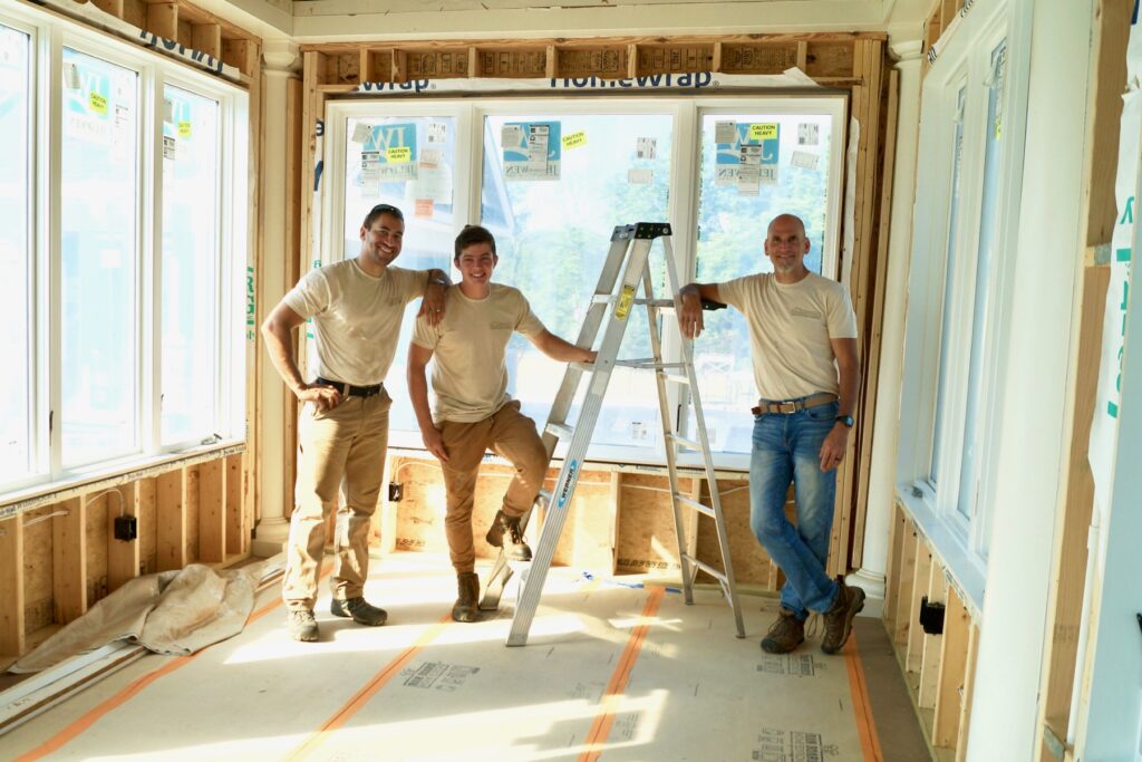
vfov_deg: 43.6
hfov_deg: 61.9
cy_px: 381
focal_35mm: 30
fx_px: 952
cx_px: 571
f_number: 6.3
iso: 100
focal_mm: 20
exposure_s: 1/160
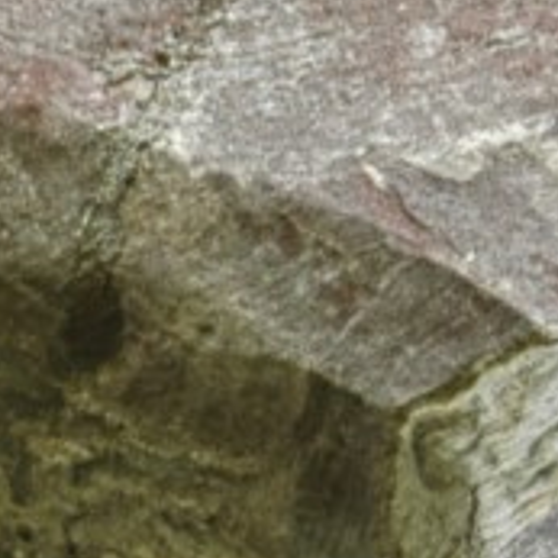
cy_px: 1148
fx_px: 17435
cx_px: -774
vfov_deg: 1.8
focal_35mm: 956
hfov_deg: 1.8
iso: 200
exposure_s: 1/125
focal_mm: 80
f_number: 5.6
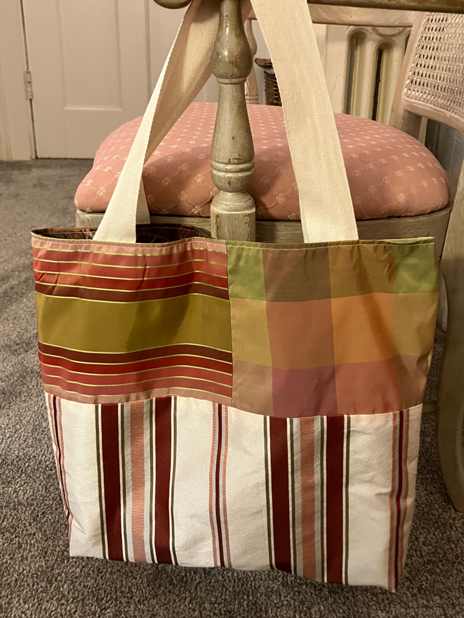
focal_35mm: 32
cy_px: 271
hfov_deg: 44.2
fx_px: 572
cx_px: 230
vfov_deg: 56.6
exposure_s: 1/30
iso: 400
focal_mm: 3.99
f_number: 1.8
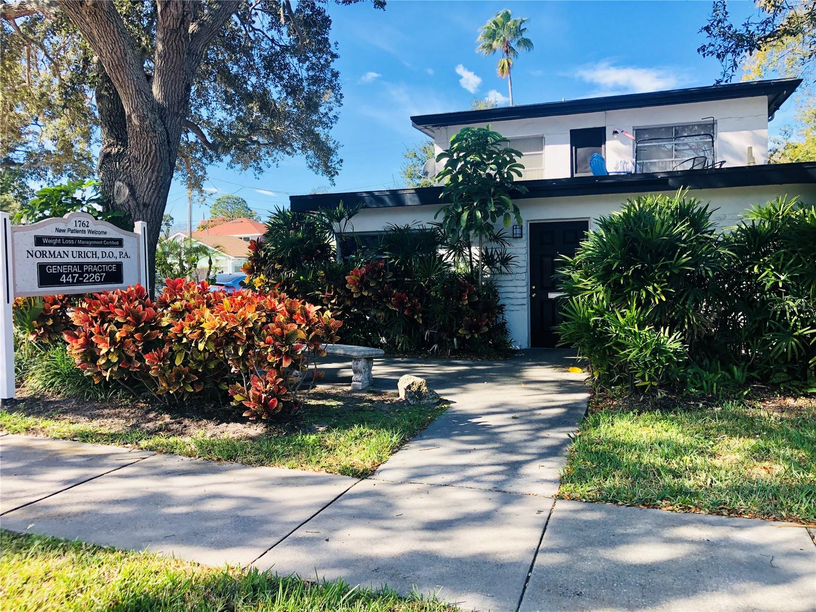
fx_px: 660
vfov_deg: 49.7
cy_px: 306
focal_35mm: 28
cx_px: 408
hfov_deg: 63.4
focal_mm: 3.99
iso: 20
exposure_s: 1/510
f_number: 1.8
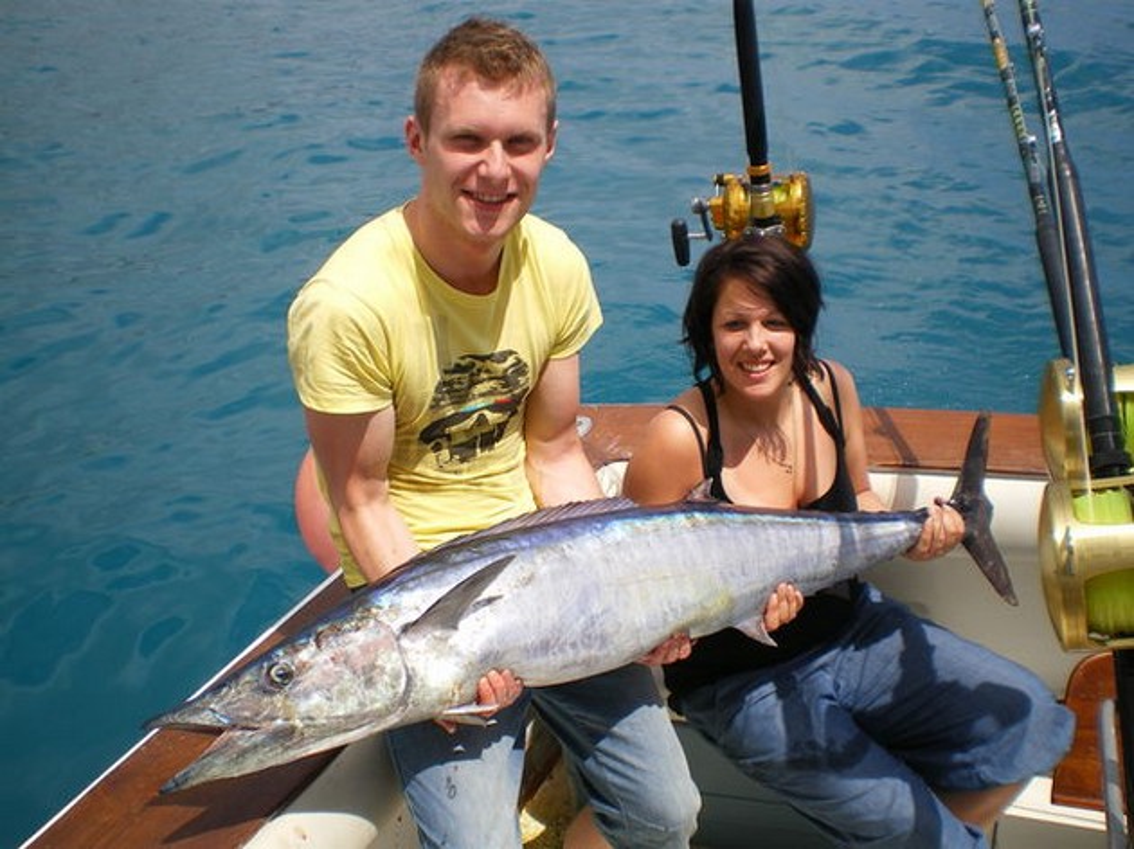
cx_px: 567
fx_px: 1179
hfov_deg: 51.4
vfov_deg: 39.6
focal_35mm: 36
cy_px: 424
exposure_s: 1/640
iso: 50
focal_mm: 6.3
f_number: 4.6
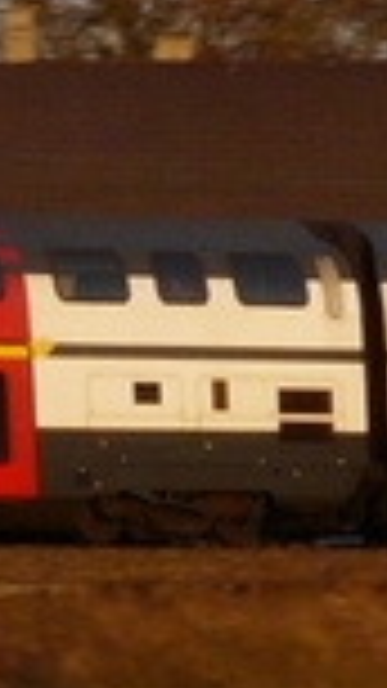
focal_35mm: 719
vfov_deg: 3.0
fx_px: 13124
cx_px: -1570
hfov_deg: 1.7
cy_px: 225
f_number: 5.6
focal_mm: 16.6
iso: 100
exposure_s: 1/160
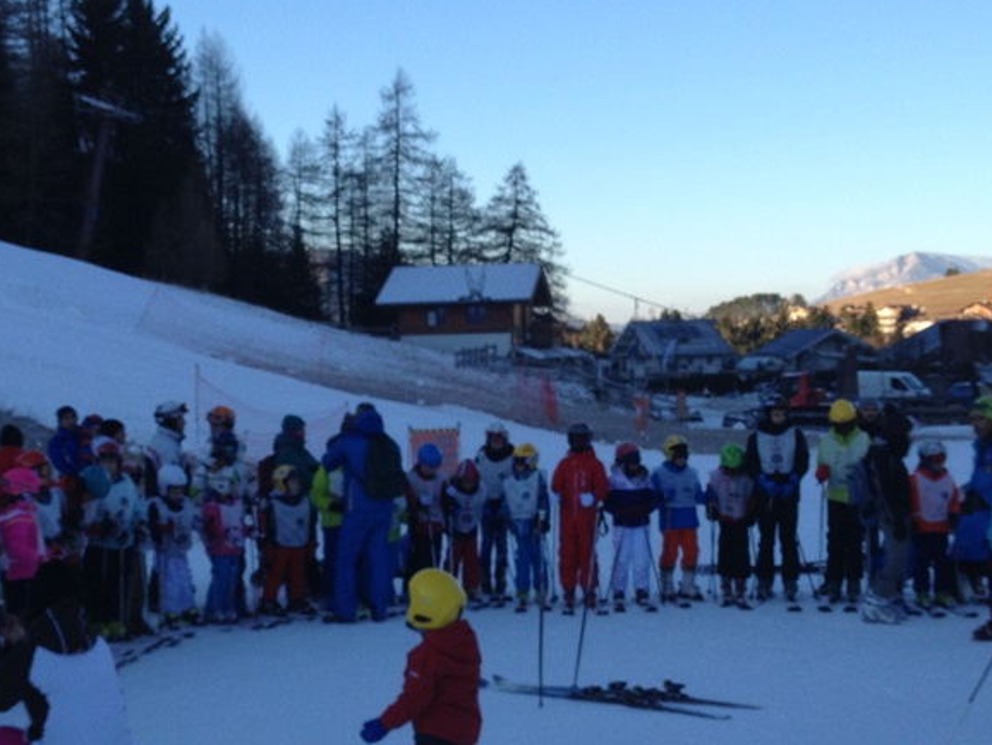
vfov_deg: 23.5
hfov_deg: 31.2
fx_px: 1777
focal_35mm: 62
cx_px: 458
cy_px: 525
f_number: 2.4
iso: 50
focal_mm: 4.28
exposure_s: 1/642
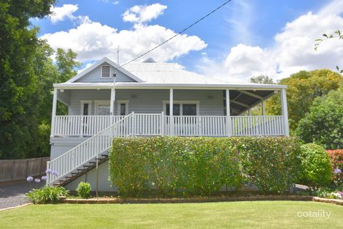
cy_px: 114
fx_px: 286
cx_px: 172
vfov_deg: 43.6
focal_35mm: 30
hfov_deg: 61.9
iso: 100
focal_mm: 20
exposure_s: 1/250
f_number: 10
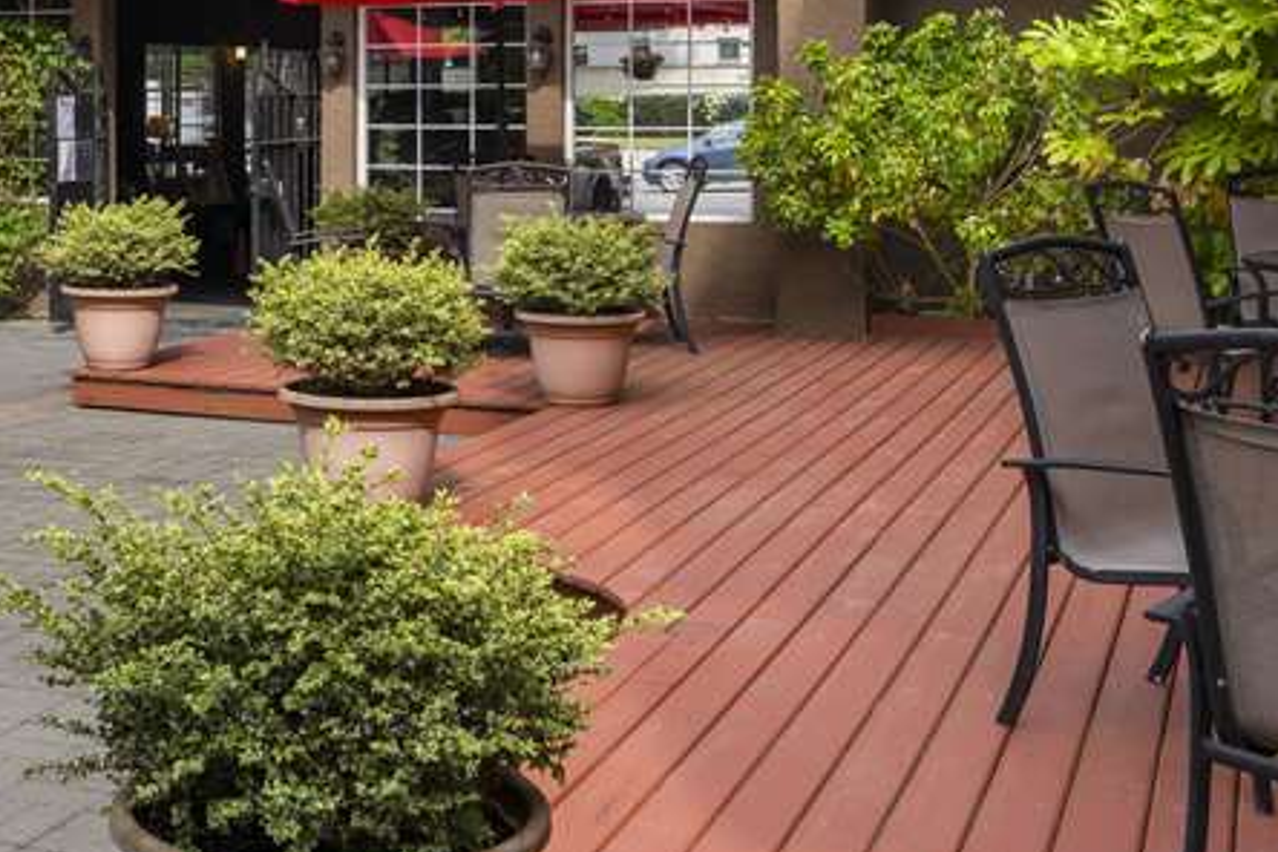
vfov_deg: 24.9
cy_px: 262
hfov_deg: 36.2
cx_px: 360
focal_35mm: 54
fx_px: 1917
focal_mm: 16
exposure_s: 1/125
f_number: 7.1
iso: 160
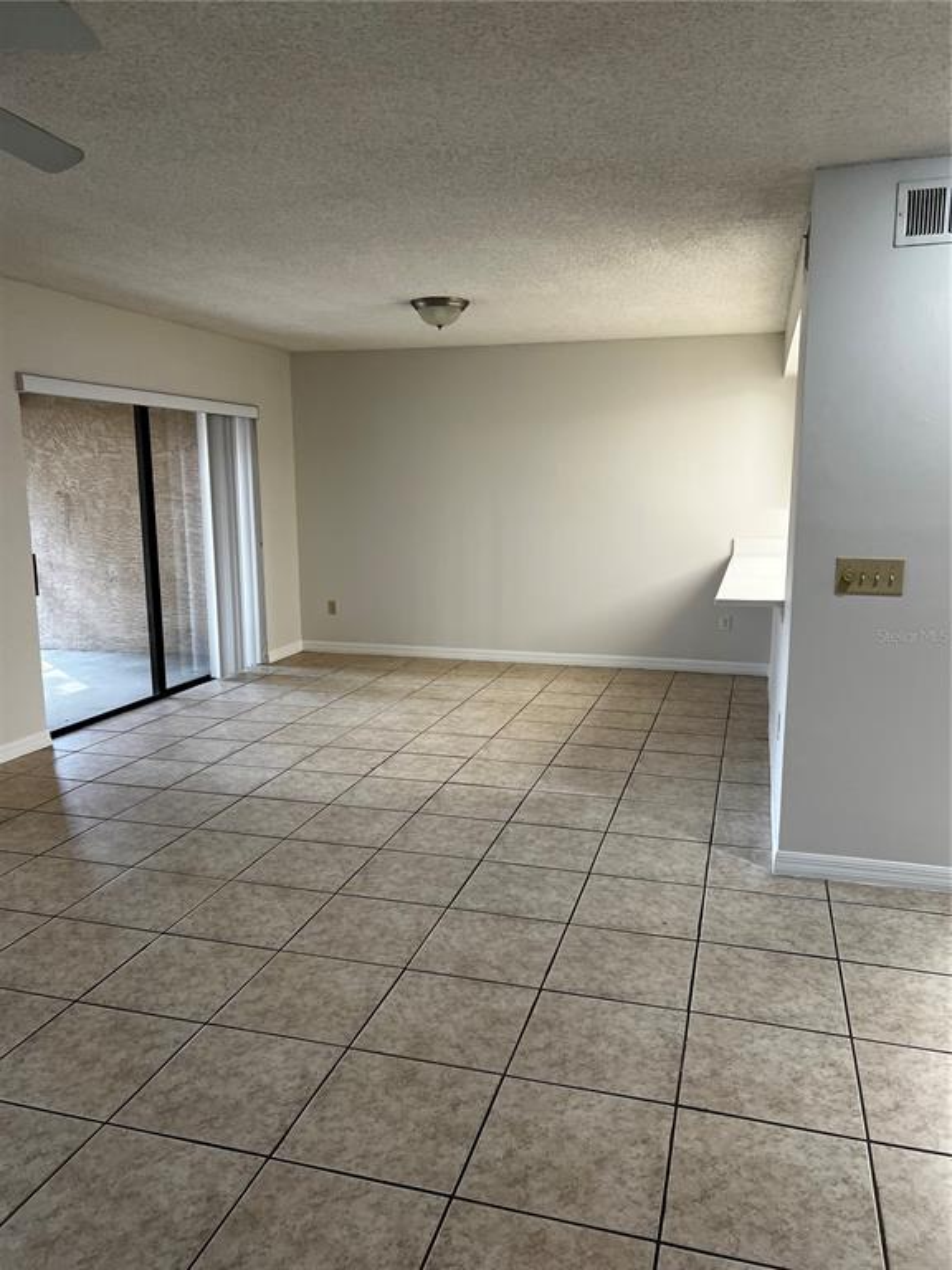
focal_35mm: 26
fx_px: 953
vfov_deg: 67.3
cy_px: 635
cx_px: 476
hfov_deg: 53.1
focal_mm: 5.7
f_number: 1.5
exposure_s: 1/120
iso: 125
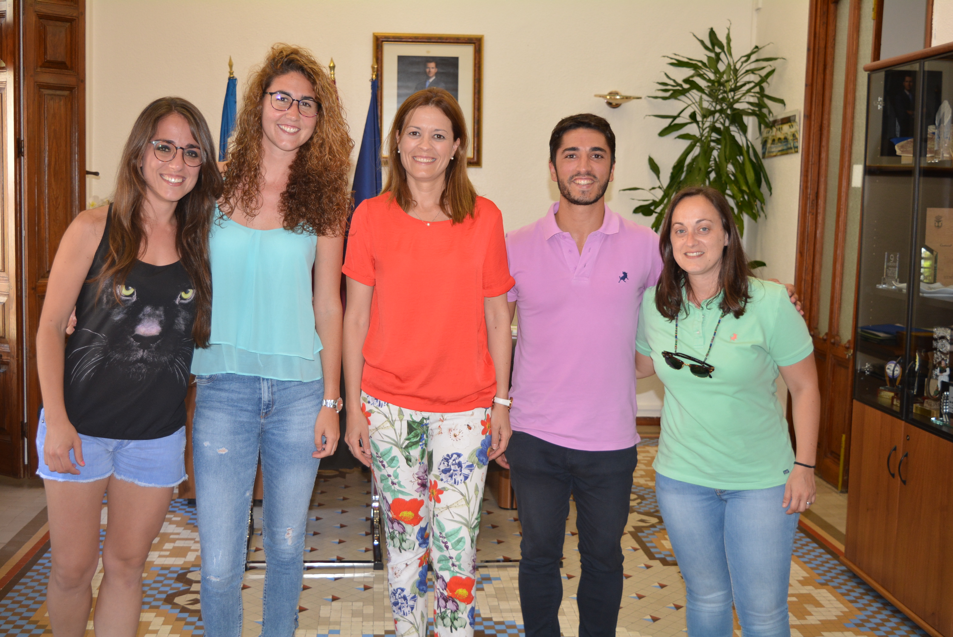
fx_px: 1113
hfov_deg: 46.4
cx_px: 476
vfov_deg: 31.9
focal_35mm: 42
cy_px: 318
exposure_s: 1/60
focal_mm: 28
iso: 400
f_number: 4.2
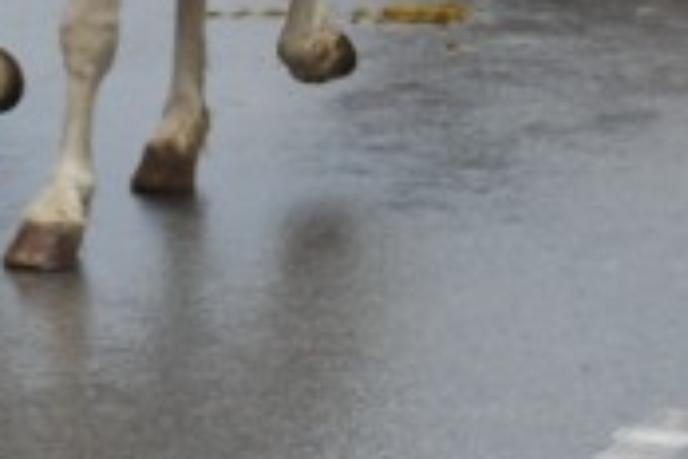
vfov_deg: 3.8
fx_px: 6765
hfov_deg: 5.8
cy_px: -542
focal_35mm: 354
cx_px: -318
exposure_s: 1/125
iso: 110
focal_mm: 46
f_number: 5.6
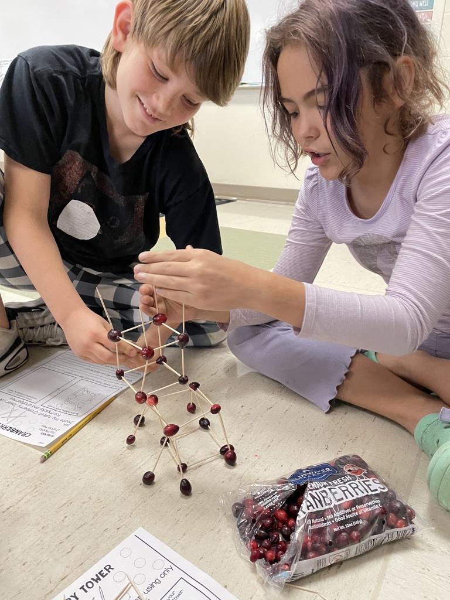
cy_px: 300
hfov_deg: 53.1
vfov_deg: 67.3
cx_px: 225
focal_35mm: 26
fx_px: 451
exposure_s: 1/60
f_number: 1.6
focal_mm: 4.2
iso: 320
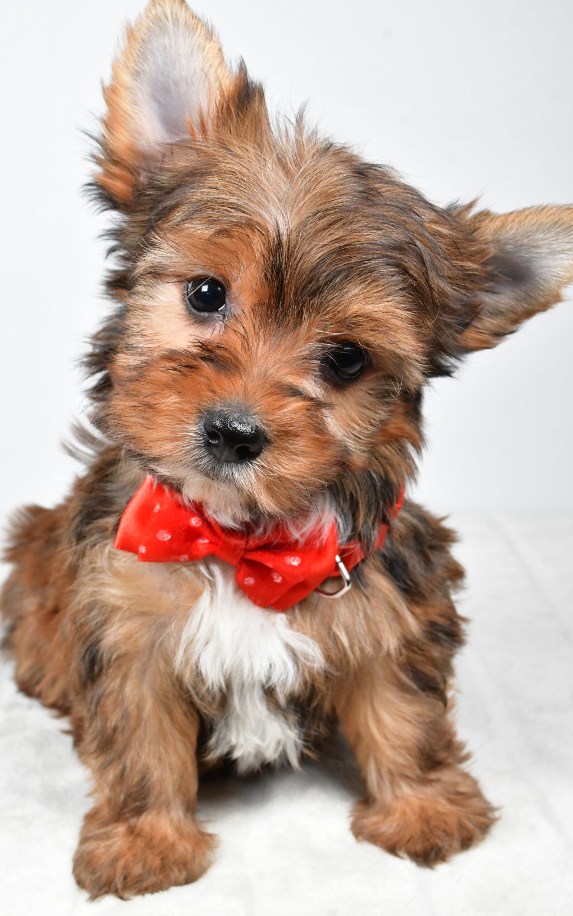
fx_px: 1074
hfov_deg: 29.9
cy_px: 459
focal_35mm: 43
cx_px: 271
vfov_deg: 46.2
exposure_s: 1/400
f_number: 11
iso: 4000
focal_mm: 28
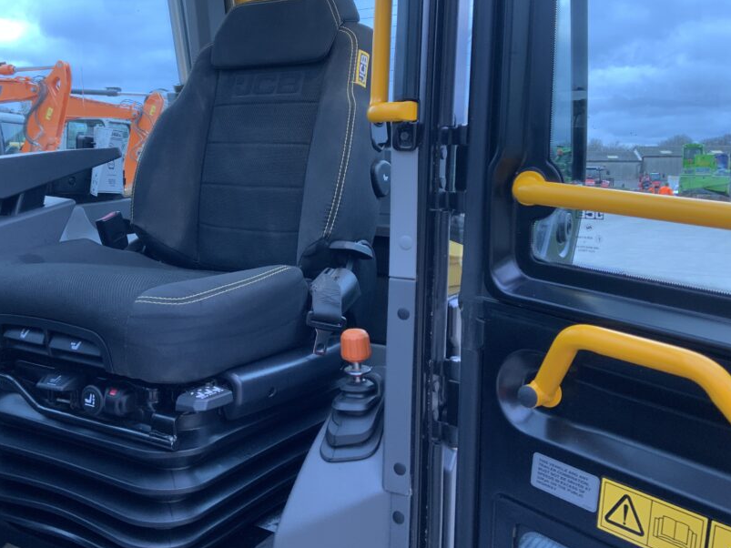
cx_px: 273
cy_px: 217
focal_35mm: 37
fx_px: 781
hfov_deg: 49.6
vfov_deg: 38.5
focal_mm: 3
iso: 64
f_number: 1.8
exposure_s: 1/67
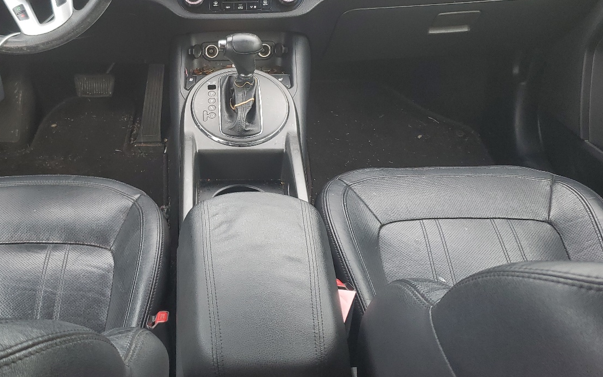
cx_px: 183
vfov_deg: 31.8
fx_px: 657
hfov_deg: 48.1
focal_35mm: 40
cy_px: 133
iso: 53
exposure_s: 1/120
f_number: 1.5
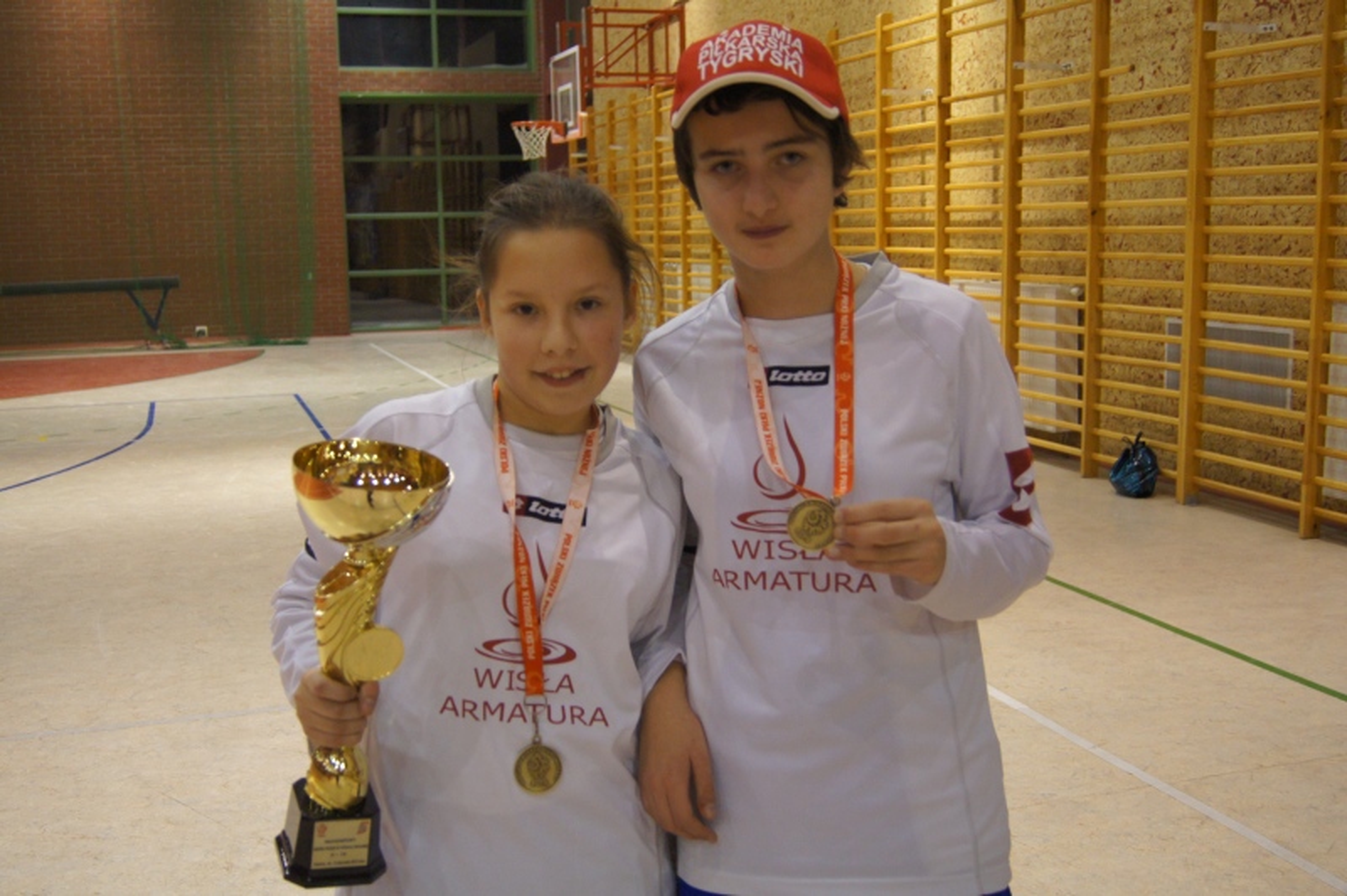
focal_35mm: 39
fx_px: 1458
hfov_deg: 49.6
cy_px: 448
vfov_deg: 34.2
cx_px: 674
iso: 1250
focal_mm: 26
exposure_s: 1/160
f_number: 4
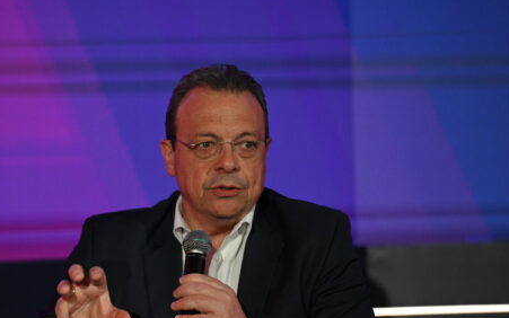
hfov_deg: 7.3
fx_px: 4009
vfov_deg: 4.5
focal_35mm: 289
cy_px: 210
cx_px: 172
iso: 4000
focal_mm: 200
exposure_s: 1/320
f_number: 3.2
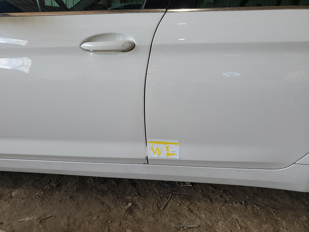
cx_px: 154
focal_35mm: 26
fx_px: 232
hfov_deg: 67.3
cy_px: 116
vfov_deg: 53.1
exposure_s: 1/196
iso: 50
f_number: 1.5
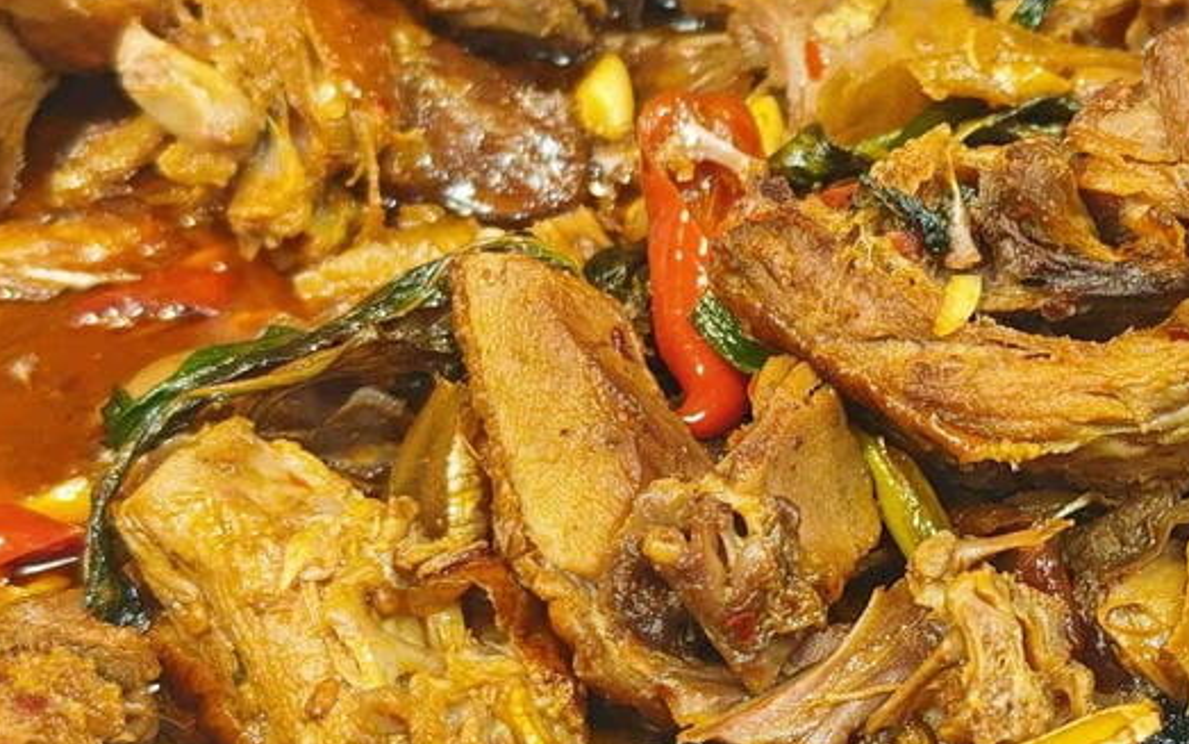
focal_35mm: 90
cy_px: 375
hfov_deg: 22.6
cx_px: 1014
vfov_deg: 14.5
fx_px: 2917
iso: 176
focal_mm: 8.72
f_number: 1.63
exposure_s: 1/60
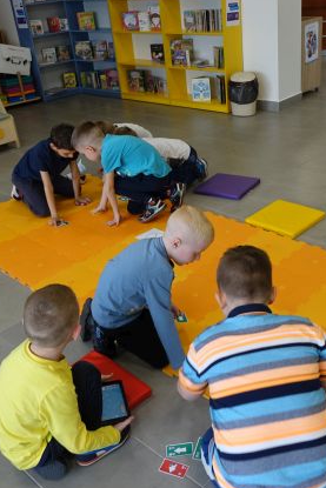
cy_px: 246
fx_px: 502
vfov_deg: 51.9
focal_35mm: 37
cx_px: 207
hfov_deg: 35.7
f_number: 2.8
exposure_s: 1/60
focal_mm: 8.8
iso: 125
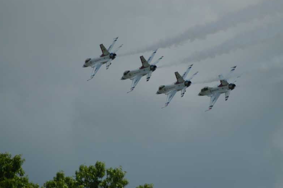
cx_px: 142
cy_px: 94
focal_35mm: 460
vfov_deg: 3.0
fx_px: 3612
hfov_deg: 4.5
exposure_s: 1/2000
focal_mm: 300
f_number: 5.6
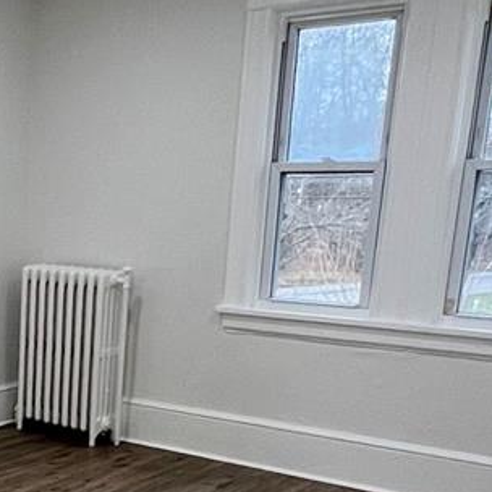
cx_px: -110
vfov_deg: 28.0
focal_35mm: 58
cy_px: 477
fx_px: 933
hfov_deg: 26.1
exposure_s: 1/120
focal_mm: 1.57
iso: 160
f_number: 1.8
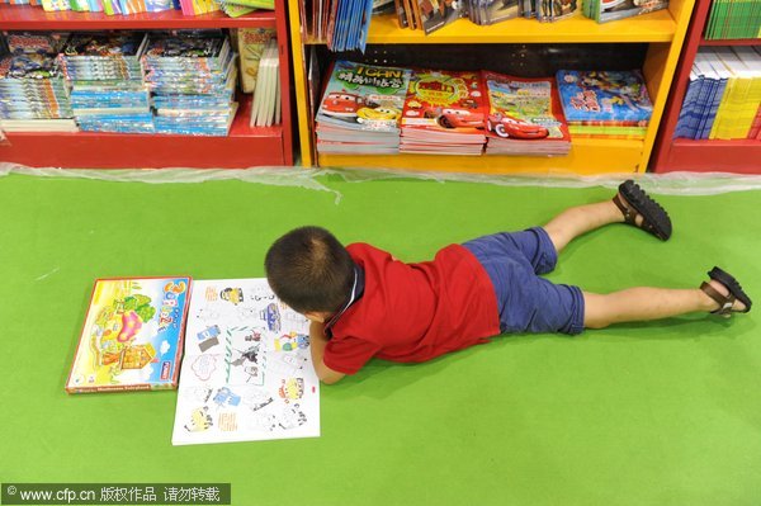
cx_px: 380
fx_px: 739
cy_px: 253
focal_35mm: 35
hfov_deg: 54.5
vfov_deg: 37.8
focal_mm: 35
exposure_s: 1/125
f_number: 4.5
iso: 1600
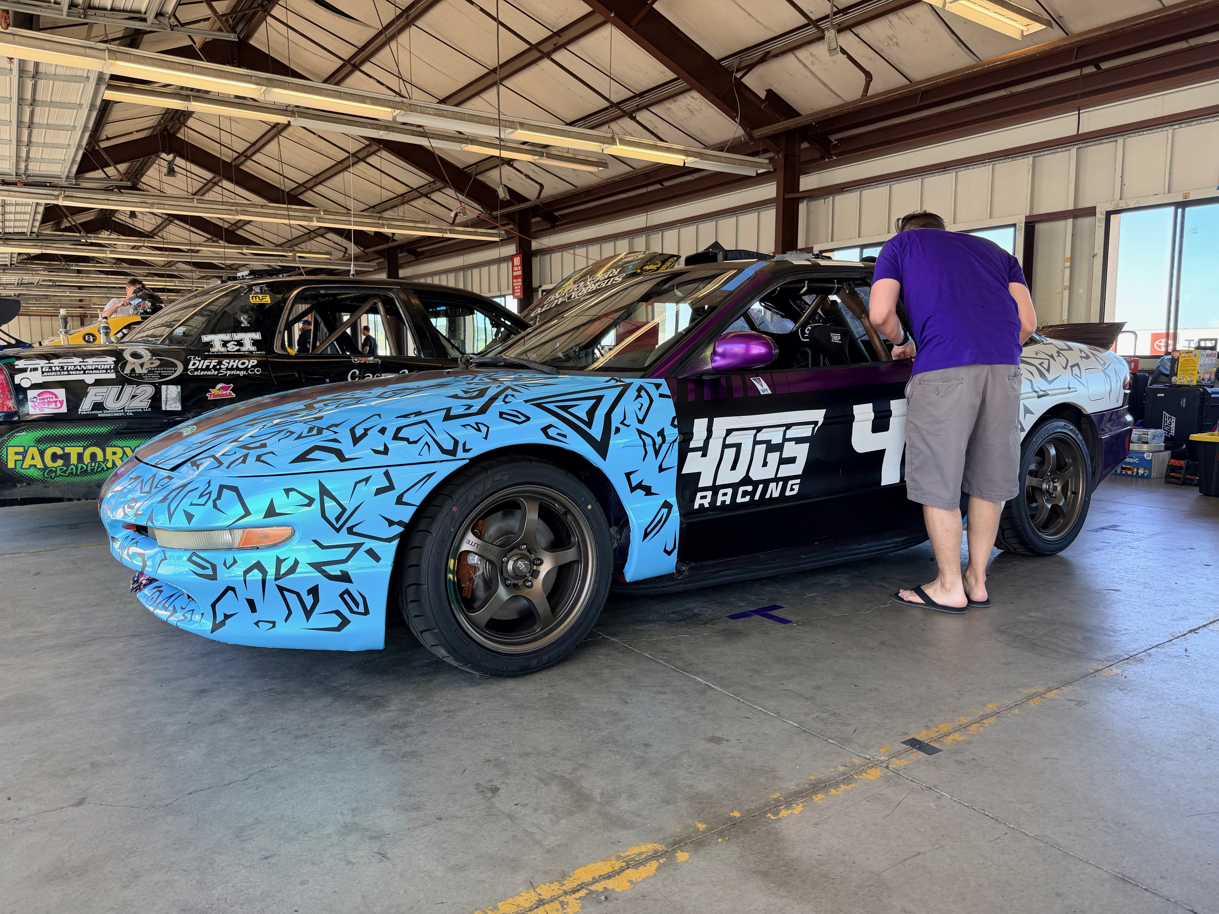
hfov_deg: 71.6
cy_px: 457
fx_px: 845
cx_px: 610
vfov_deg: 56.8
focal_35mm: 24
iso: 80
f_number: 1.78
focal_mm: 6.76
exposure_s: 1/246
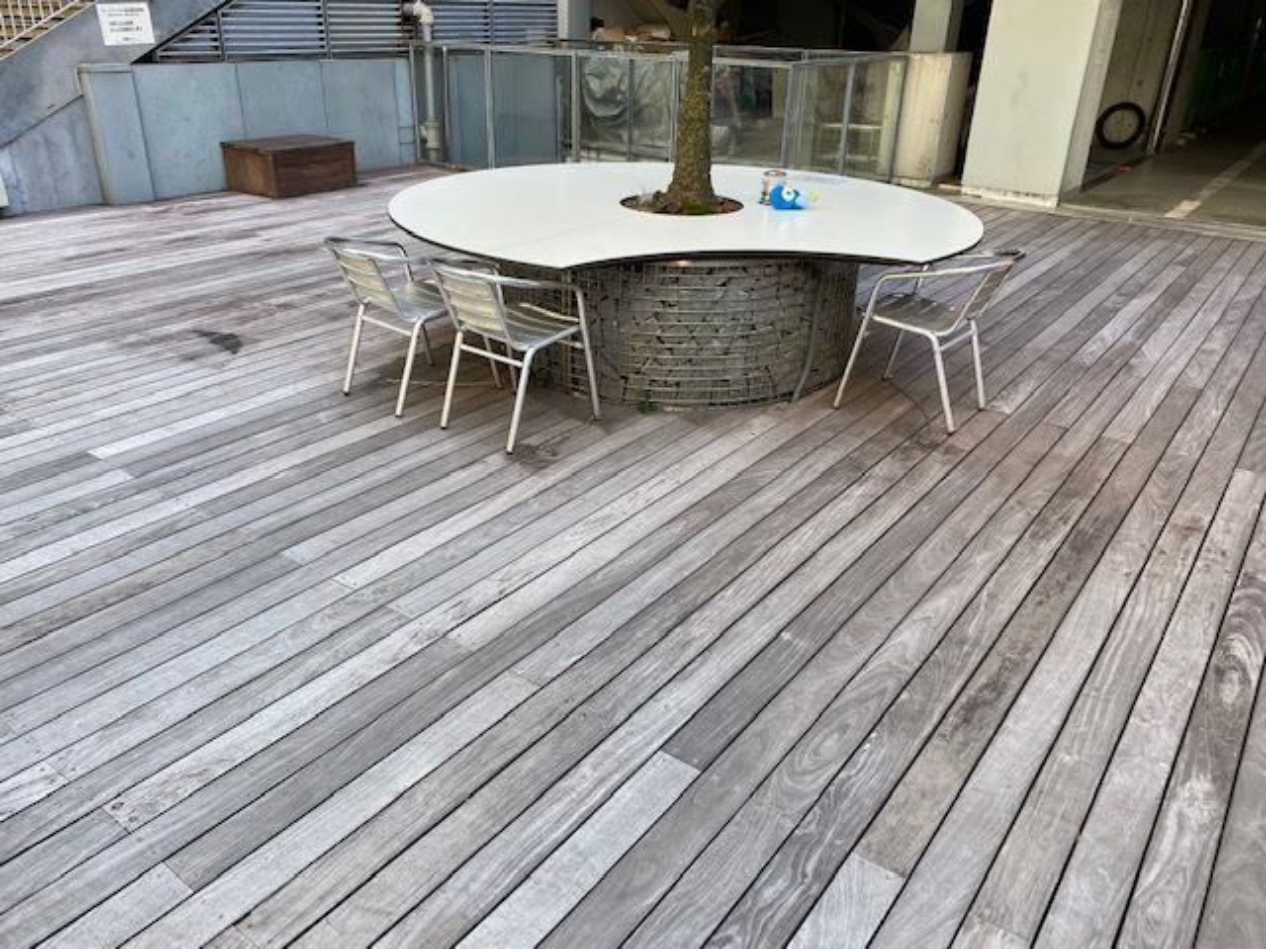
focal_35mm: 26
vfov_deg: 53.1
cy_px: 474
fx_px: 951
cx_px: 633
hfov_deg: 67.3
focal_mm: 4.25
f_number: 1.8
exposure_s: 1/122
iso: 50
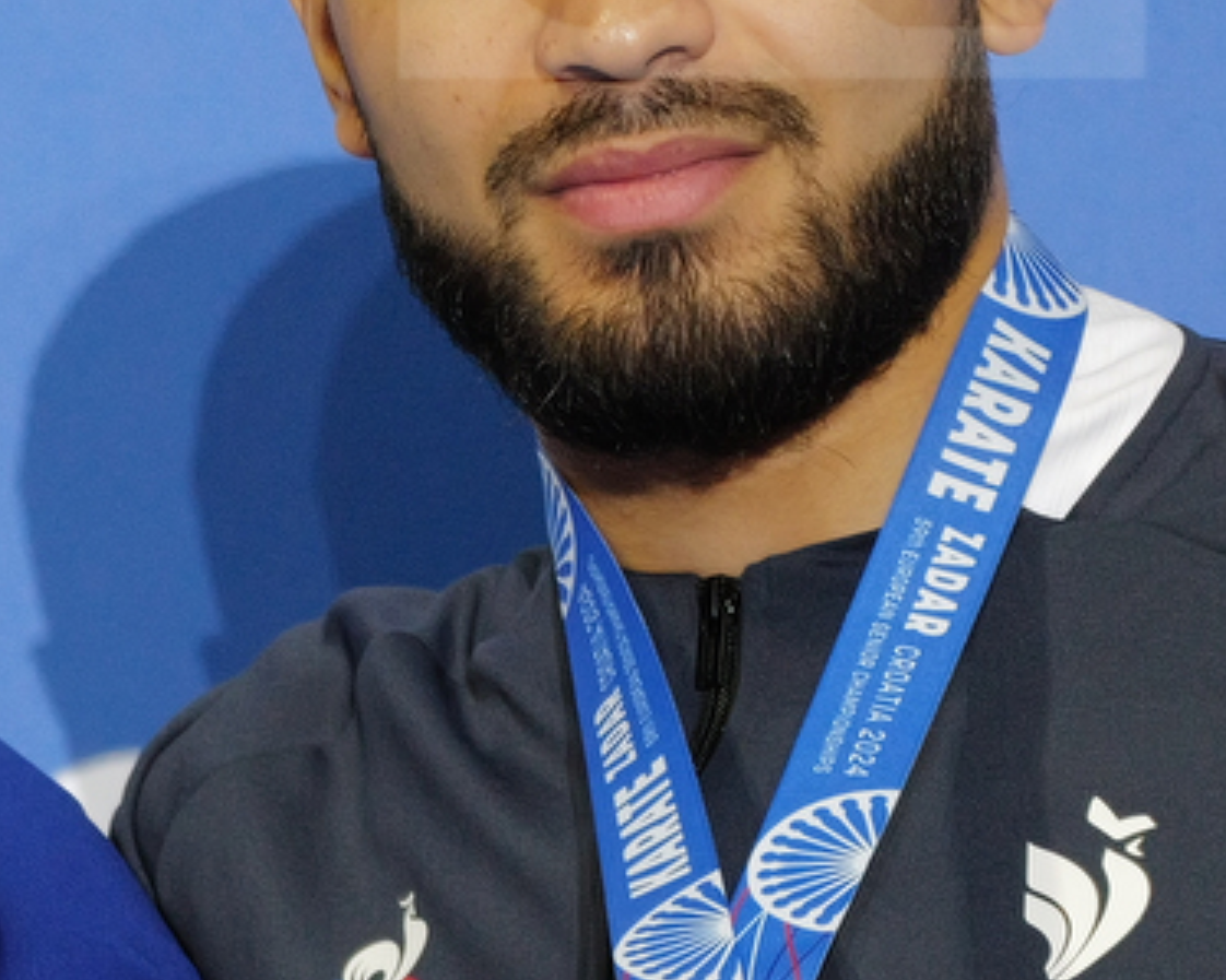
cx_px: -1941
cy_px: 1127
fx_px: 45453
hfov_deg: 1.5
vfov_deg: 1.2
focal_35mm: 1253
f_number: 2.8
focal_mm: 200
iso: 1000
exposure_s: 1/250
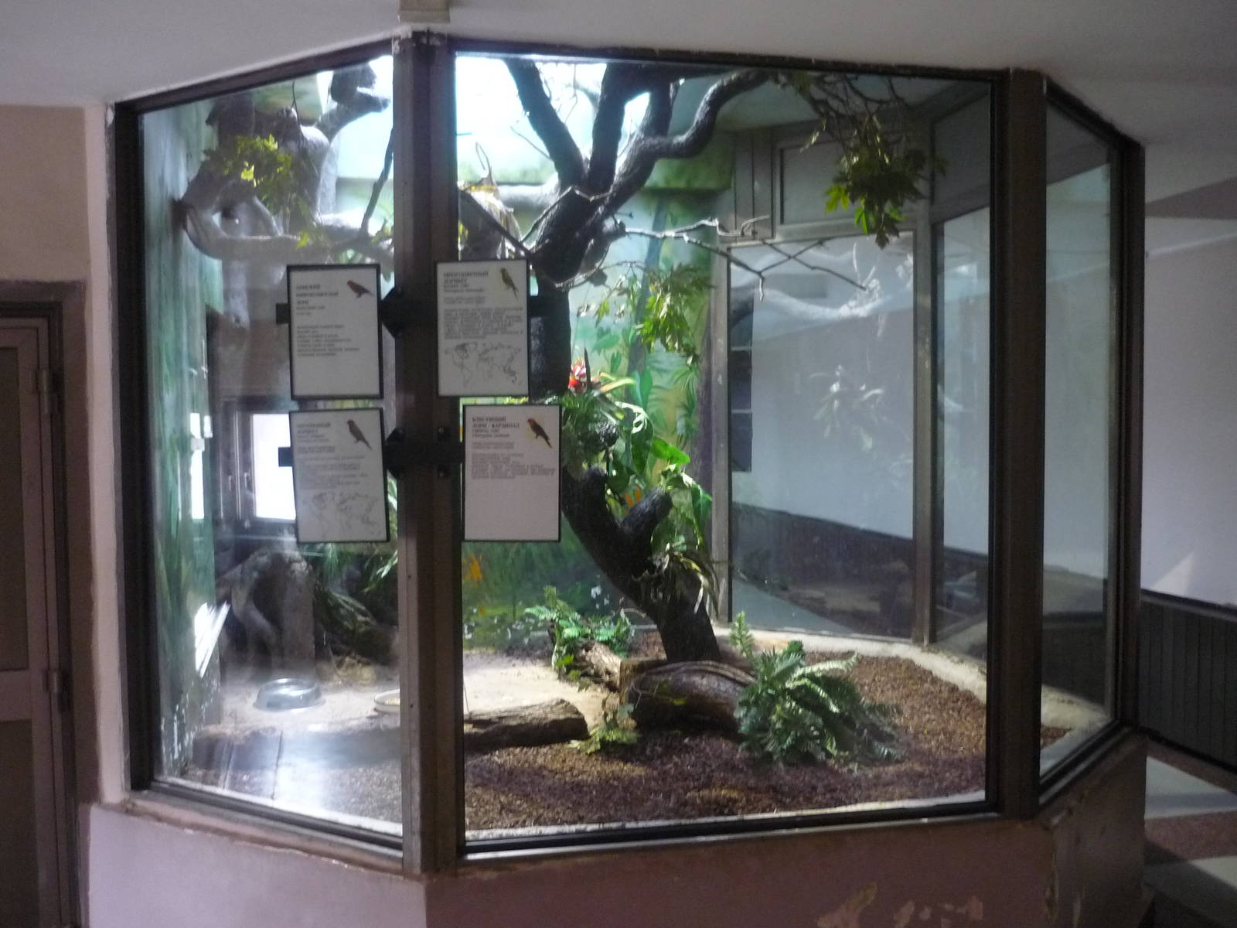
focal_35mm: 33
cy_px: 464
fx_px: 1179
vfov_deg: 42.9
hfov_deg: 55.4
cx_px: 618
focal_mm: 5.5
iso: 400
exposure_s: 1/13
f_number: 2.8
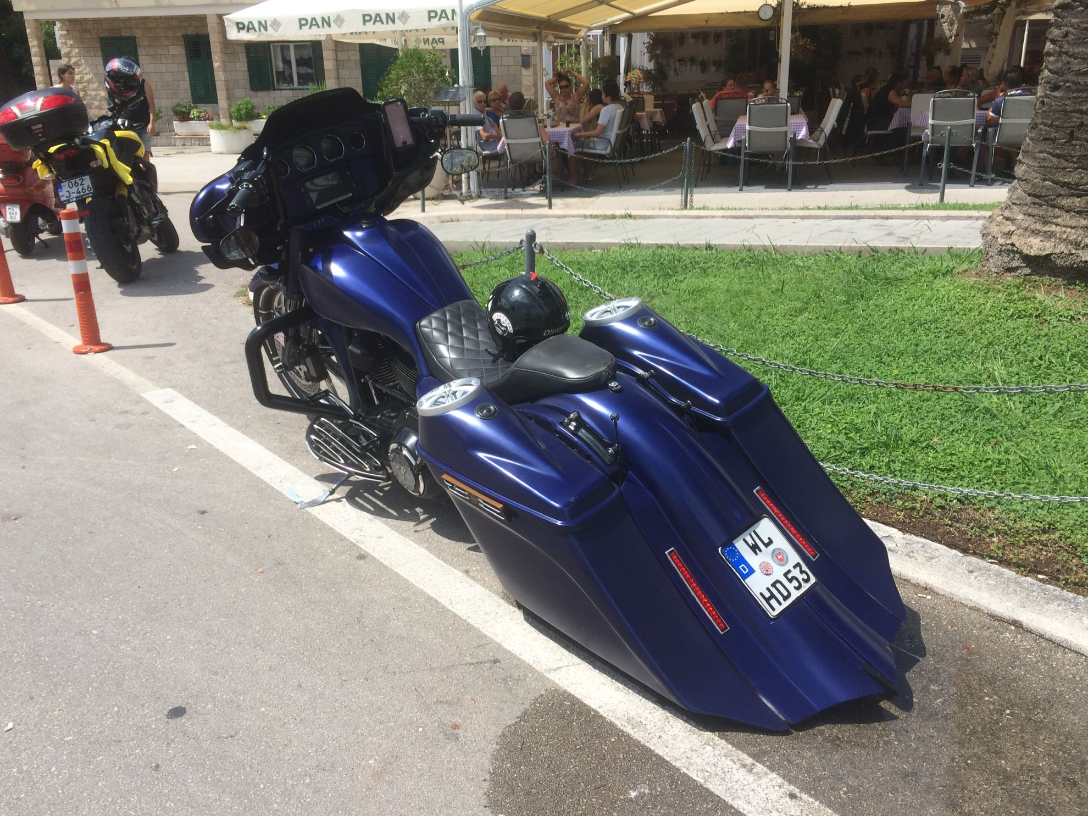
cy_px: 408
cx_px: 542
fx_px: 943
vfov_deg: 46.8
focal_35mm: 30
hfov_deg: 60.0
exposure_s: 1/2160
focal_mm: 4.15
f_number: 2.2
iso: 32
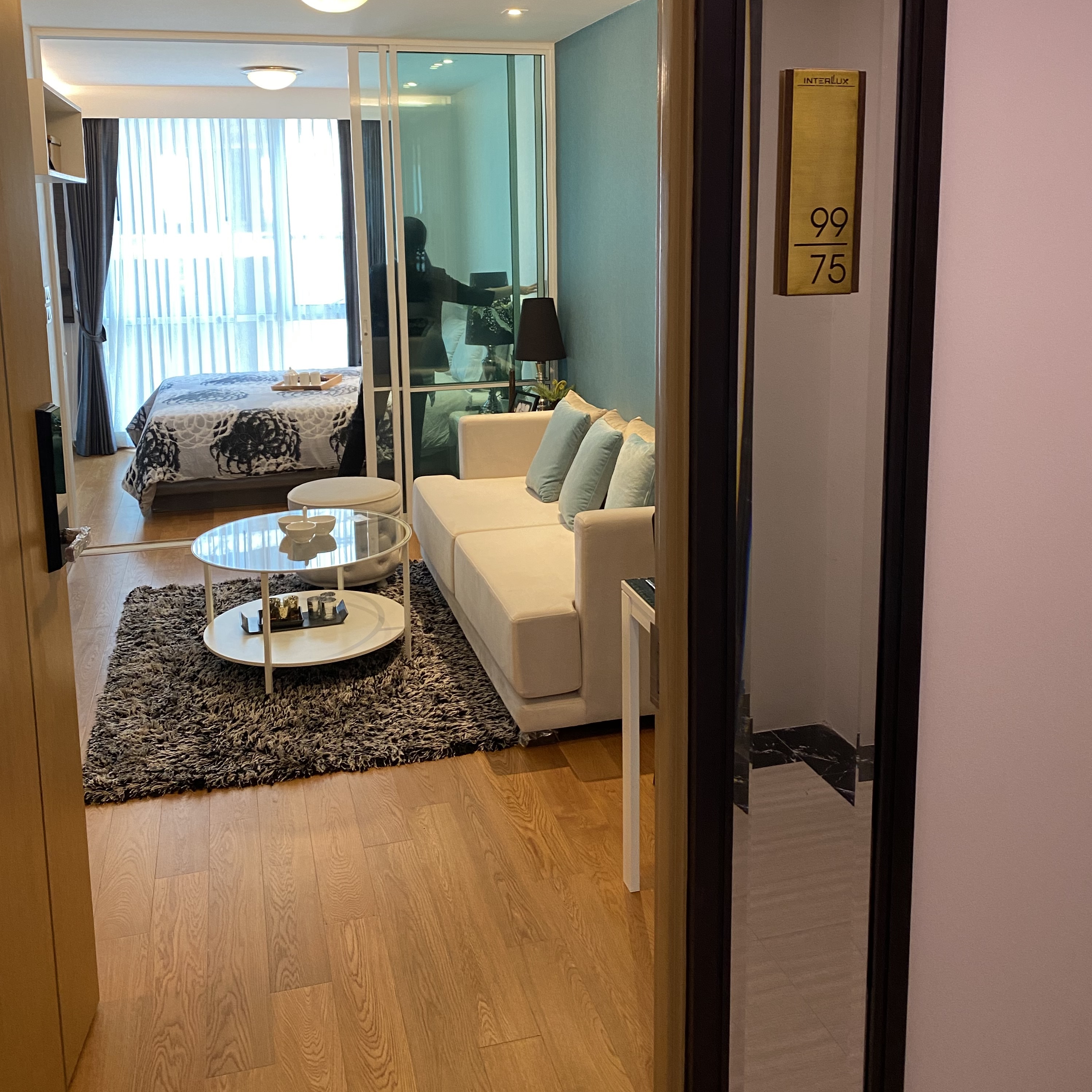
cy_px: 389
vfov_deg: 51.8
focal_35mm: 31
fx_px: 1106
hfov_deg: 52.5
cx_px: 546
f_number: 1.8
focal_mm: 4.25
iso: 160
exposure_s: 1/50
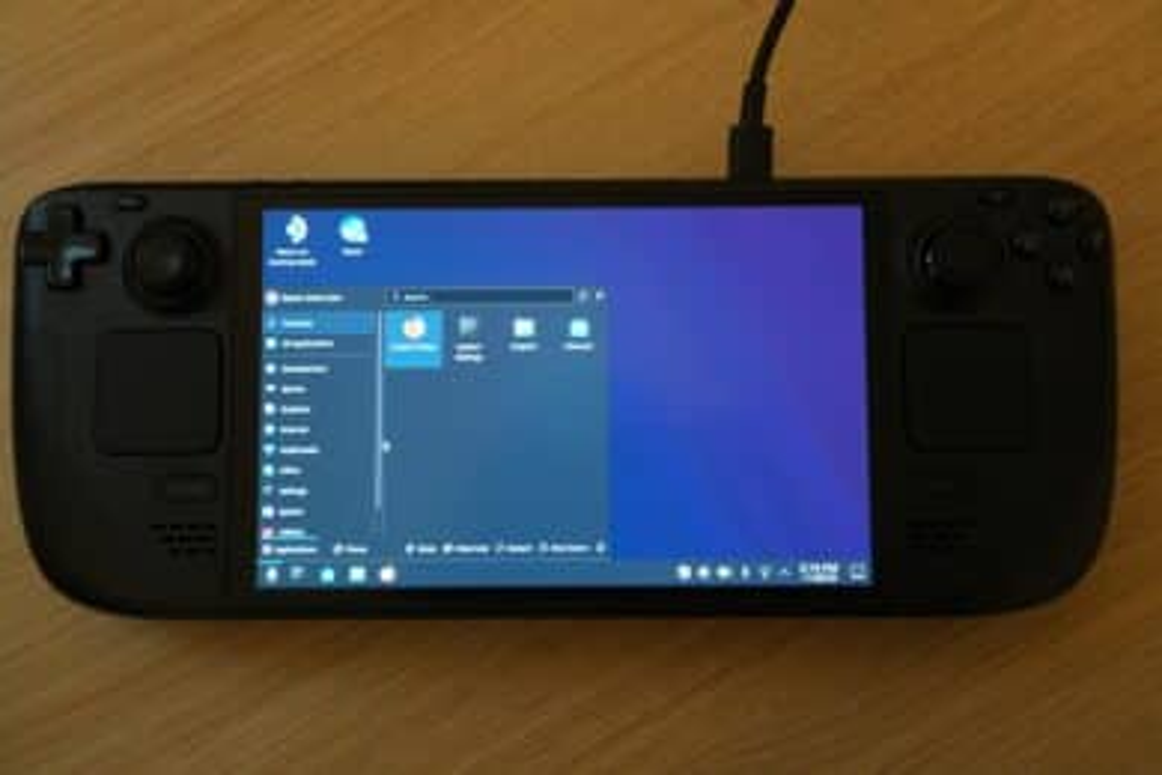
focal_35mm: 37
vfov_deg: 35.9
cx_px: 581
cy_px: 388
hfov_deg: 51.9
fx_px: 1194
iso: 5000
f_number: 10
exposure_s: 1/40
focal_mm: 37
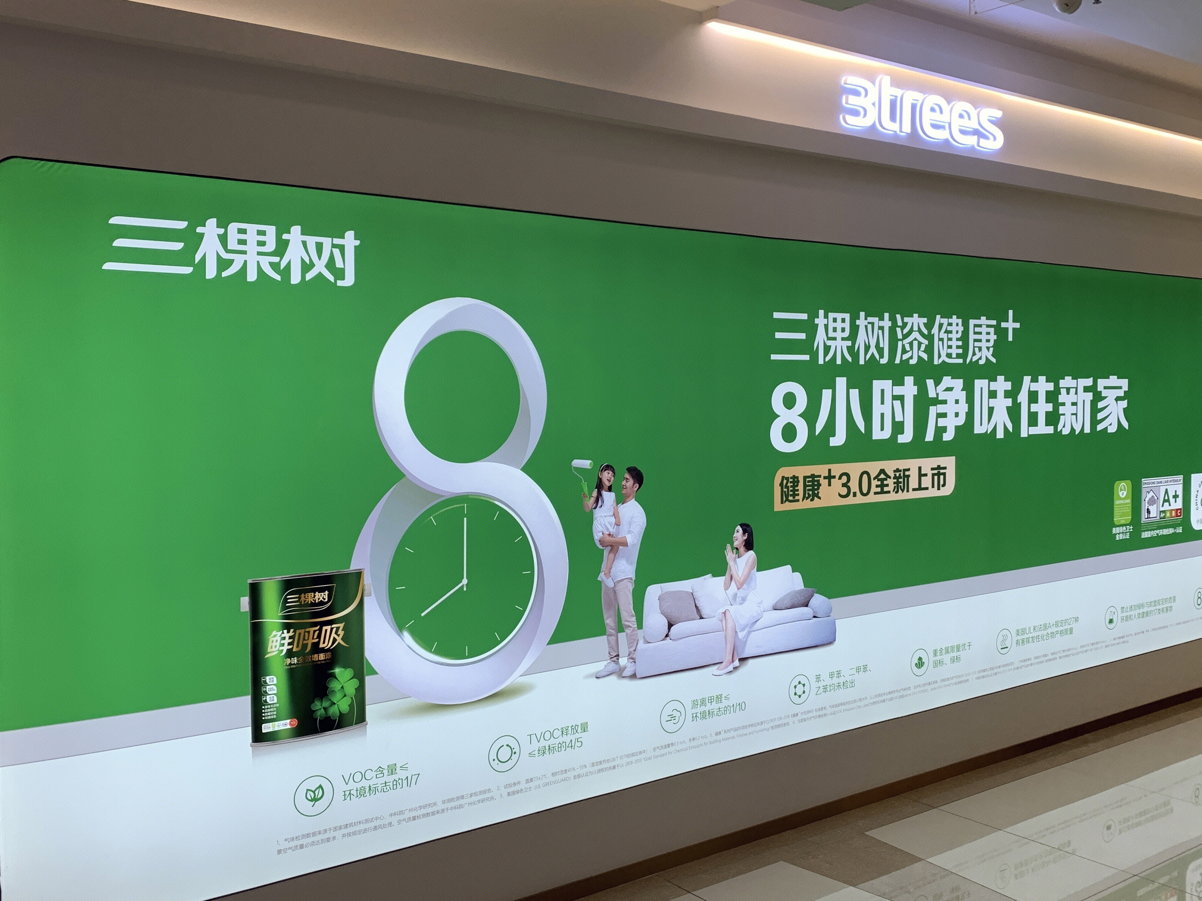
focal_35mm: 34
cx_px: 636
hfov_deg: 53.9
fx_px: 1181
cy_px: 435
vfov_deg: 41.8
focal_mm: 4.25
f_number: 1.8
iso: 25
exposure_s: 1/133
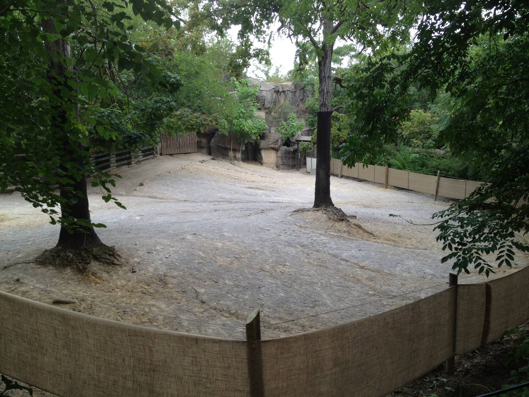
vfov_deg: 40.7
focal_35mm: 35
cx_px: 264
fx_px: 535
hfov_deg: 52.6
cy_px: 198
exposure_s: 1/120
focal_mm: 4.28
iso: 64
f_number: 2.4
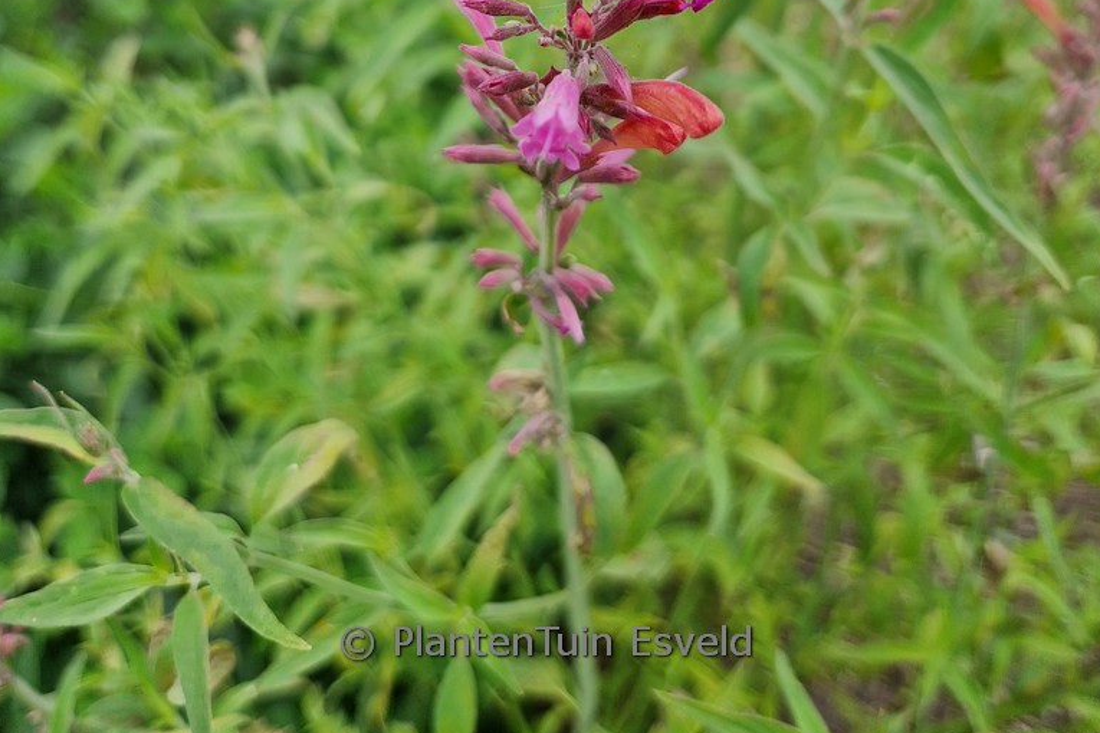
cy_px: 6
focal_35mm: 32
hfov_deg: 58.7
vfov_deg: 37.0
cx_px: 549
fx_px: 978
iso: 50
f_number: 1.8
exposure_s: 1/894
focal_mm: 5.4
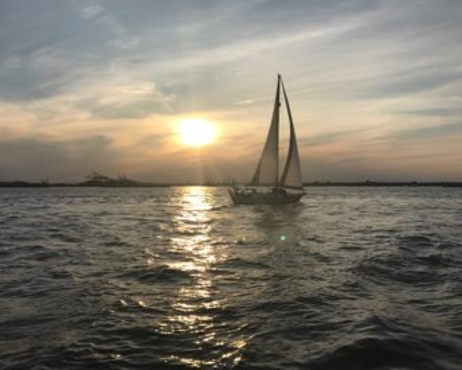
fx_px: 424
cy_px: 190
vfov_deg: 47.1
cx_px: 242
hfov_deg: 57.2
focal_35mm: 31
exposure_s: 1/4367
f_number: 1.8
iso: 20
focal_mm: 3.99
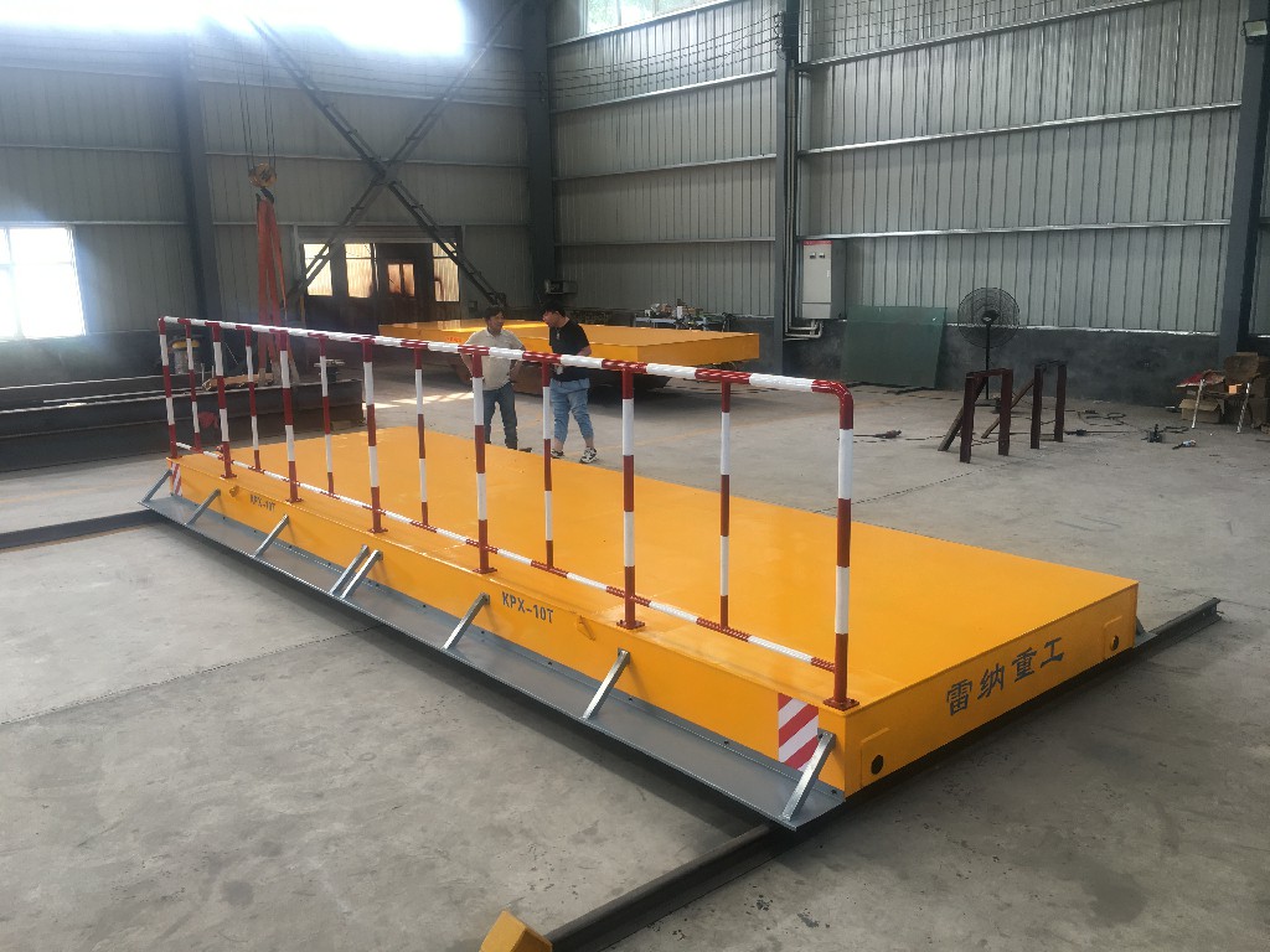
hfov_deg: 61.7
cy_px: 476
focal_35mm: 29
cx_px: 635
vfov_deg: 48.2
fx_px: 1064
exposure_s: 1/50
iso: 25
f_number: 2.2
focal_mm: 4.15
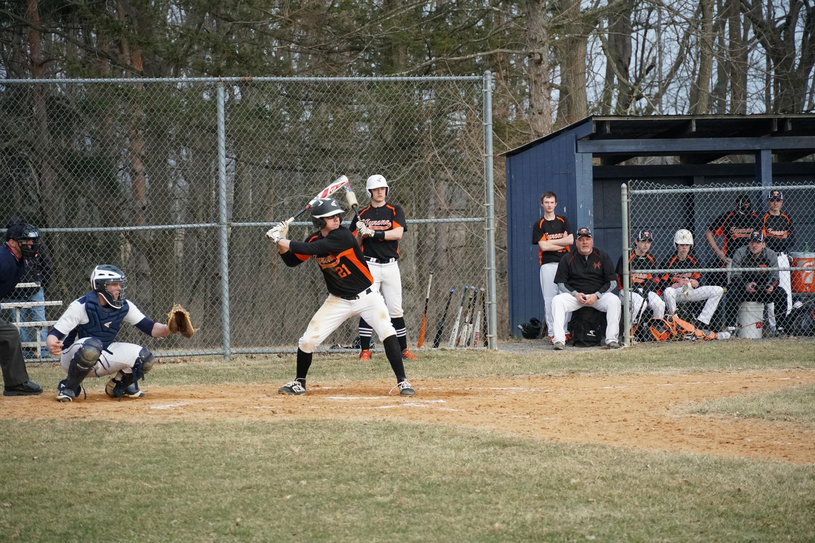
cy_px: 272
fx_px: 4211
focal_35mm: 186
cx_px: 408
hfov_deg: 11.1
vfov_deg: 7.4
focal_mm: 124
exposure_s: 1/2000
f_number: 5.6
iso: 2500
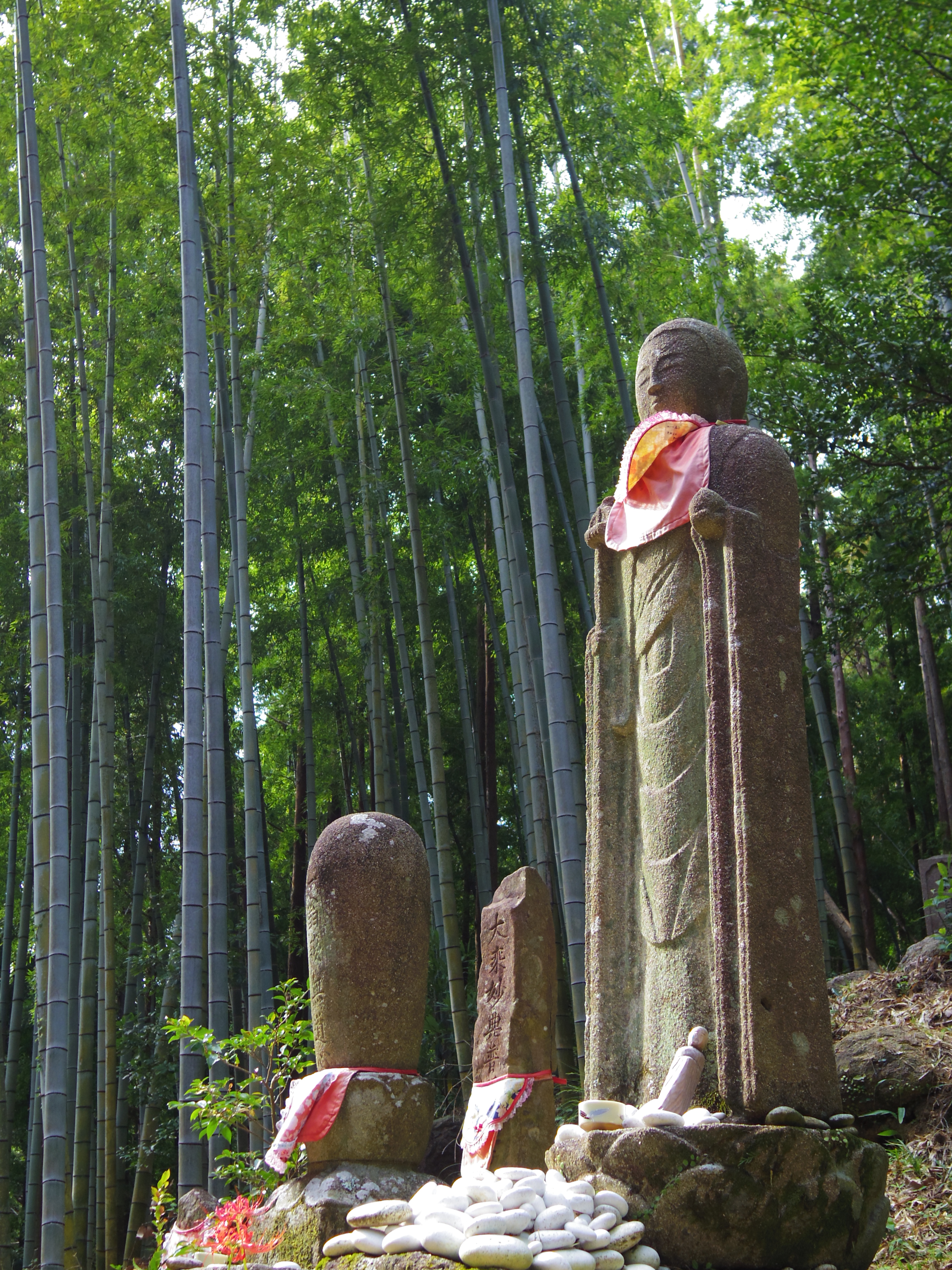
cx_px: 476
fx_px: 1723
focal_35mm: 47
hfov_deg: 30.9
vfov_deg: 40.4
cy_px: 635
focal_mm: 8.5
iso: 125
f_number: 2.8
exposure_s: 1/160
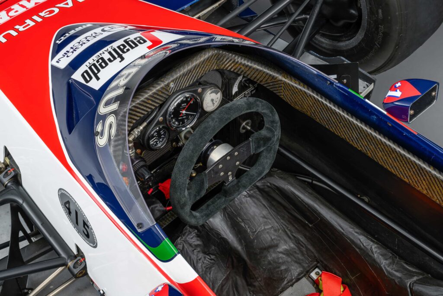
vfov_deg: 31.9
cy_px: 148
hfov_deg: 46.4
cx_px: 222
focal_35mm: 42
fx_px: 517
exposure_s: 3
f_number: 14
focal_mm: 42
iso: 100
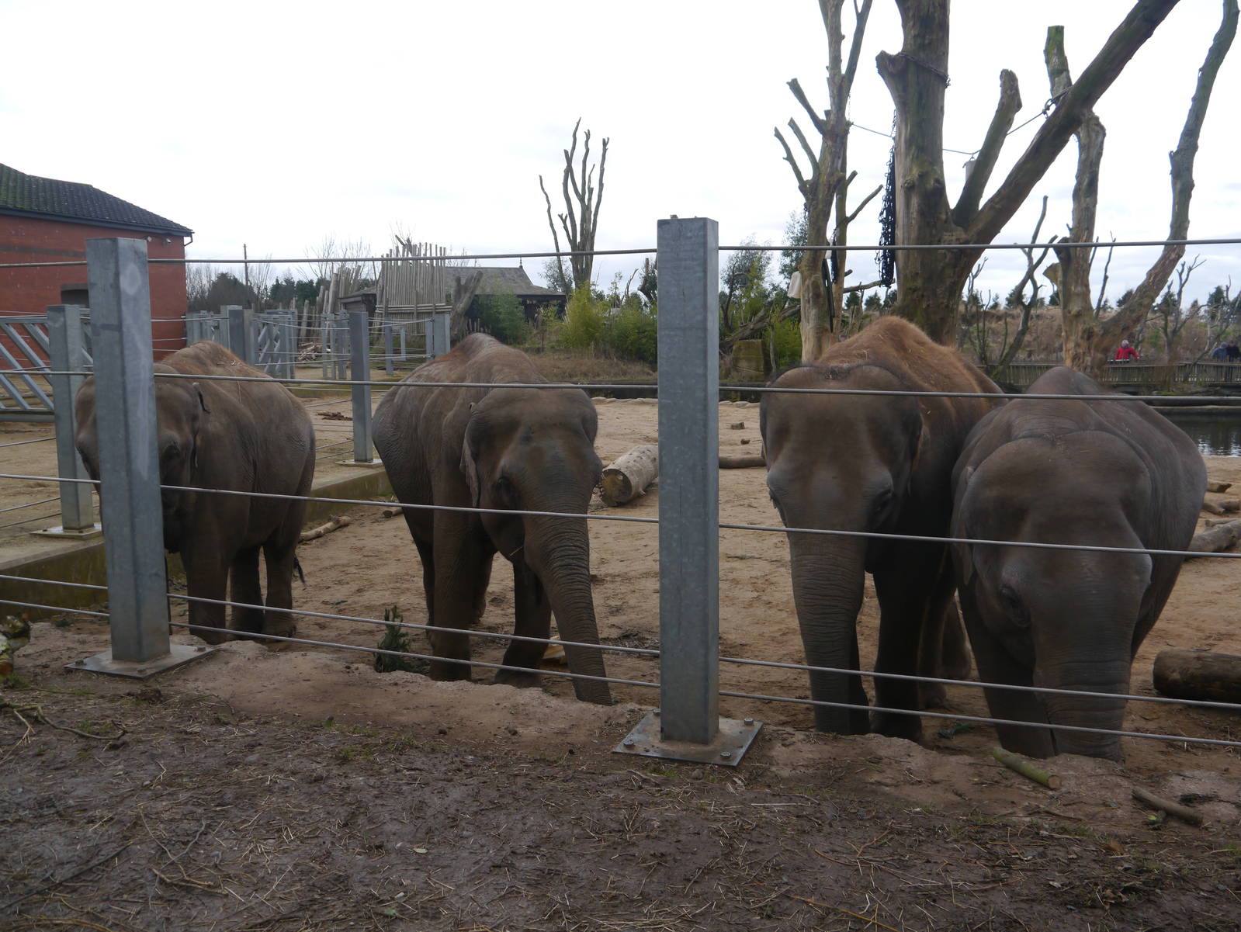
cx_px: 620
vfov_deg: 44.2
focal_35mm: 32
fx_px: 1148
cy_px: 466
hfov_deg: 56.8
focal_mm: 16
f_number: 5
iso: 160
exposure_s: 1/160
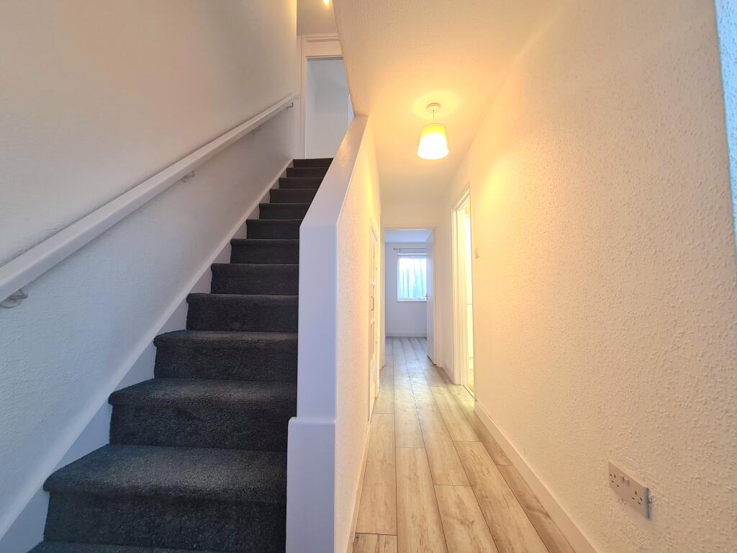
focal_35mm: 13
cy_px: 276
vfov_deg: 89.9
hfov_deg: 106.2
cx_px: 368
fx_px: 277
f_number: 2.2
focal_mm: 2.22
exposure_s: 1/50
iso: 160
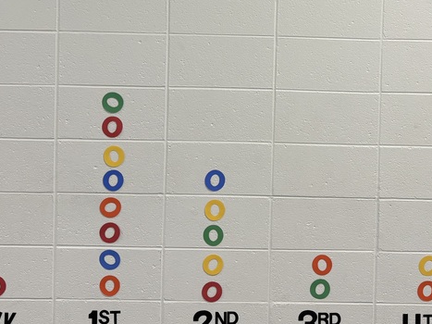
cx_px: 266
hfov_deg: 33.6
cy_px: 22
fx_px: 711
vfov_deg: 24.8
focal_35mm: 57
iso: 125
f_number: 1.6
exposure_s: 1/120
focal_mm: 5.96
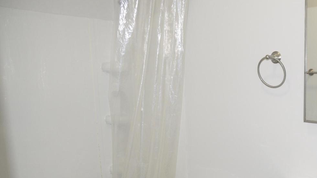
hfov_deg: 28.3
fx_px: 622
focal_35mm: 74
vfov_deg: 16.2
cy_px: 132
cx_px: 228
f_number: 4.5
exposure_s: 1/80
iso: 800
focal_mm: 32
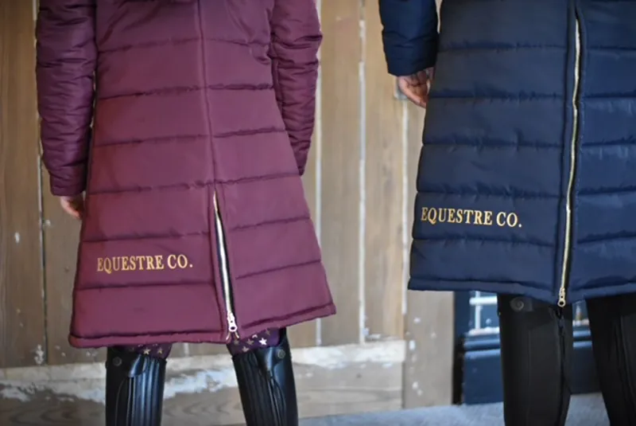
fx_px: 1326
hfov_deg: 27.0
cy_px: 213
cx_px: 318
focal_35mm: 75
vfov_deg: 18.2
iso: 5000
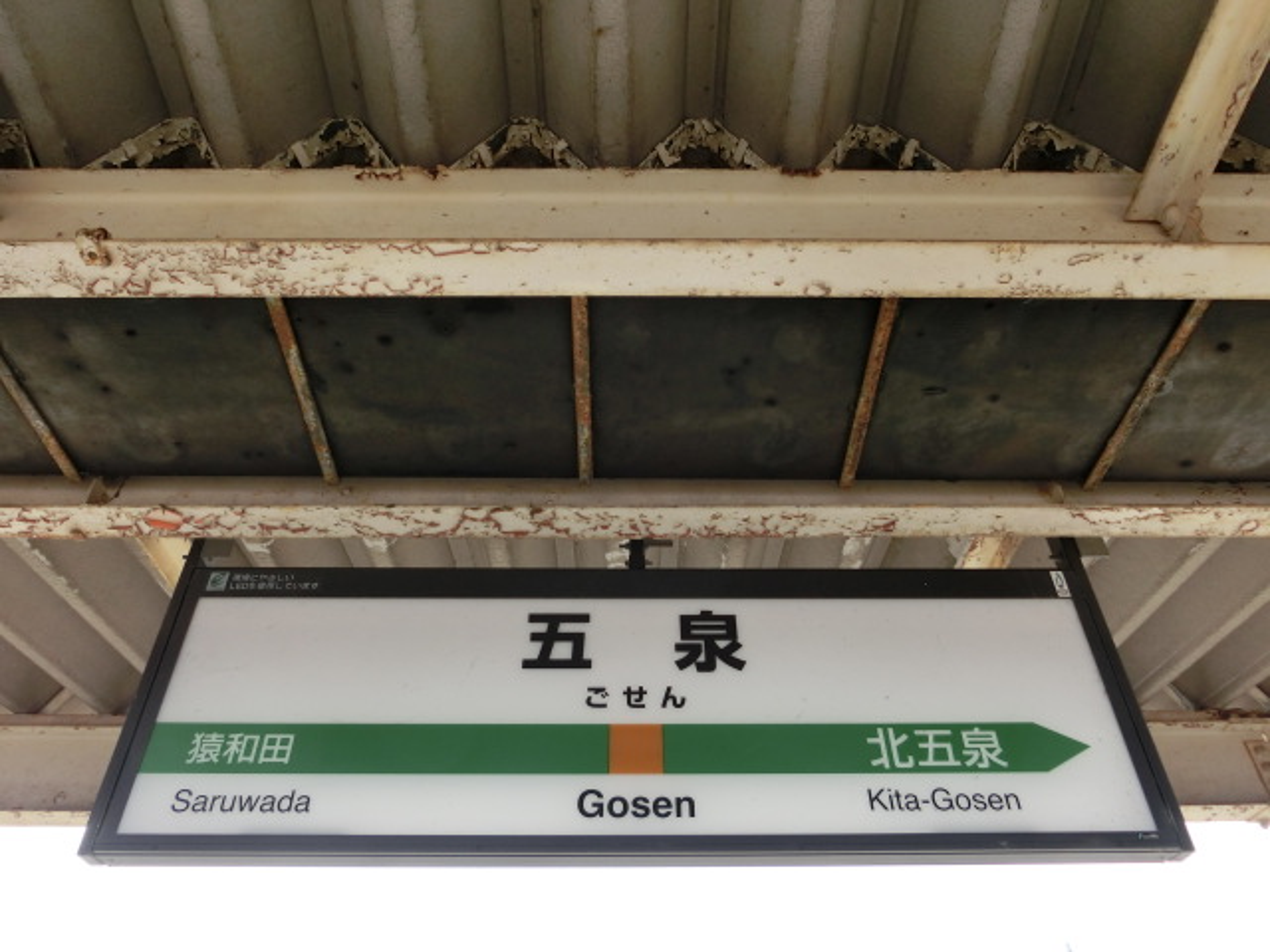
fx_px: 917
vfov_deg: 54.9
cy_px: 476
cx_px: 635
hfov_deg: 69.4
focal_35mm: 25
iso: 80
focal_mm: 4.5
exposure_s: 1/125
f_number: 3.5
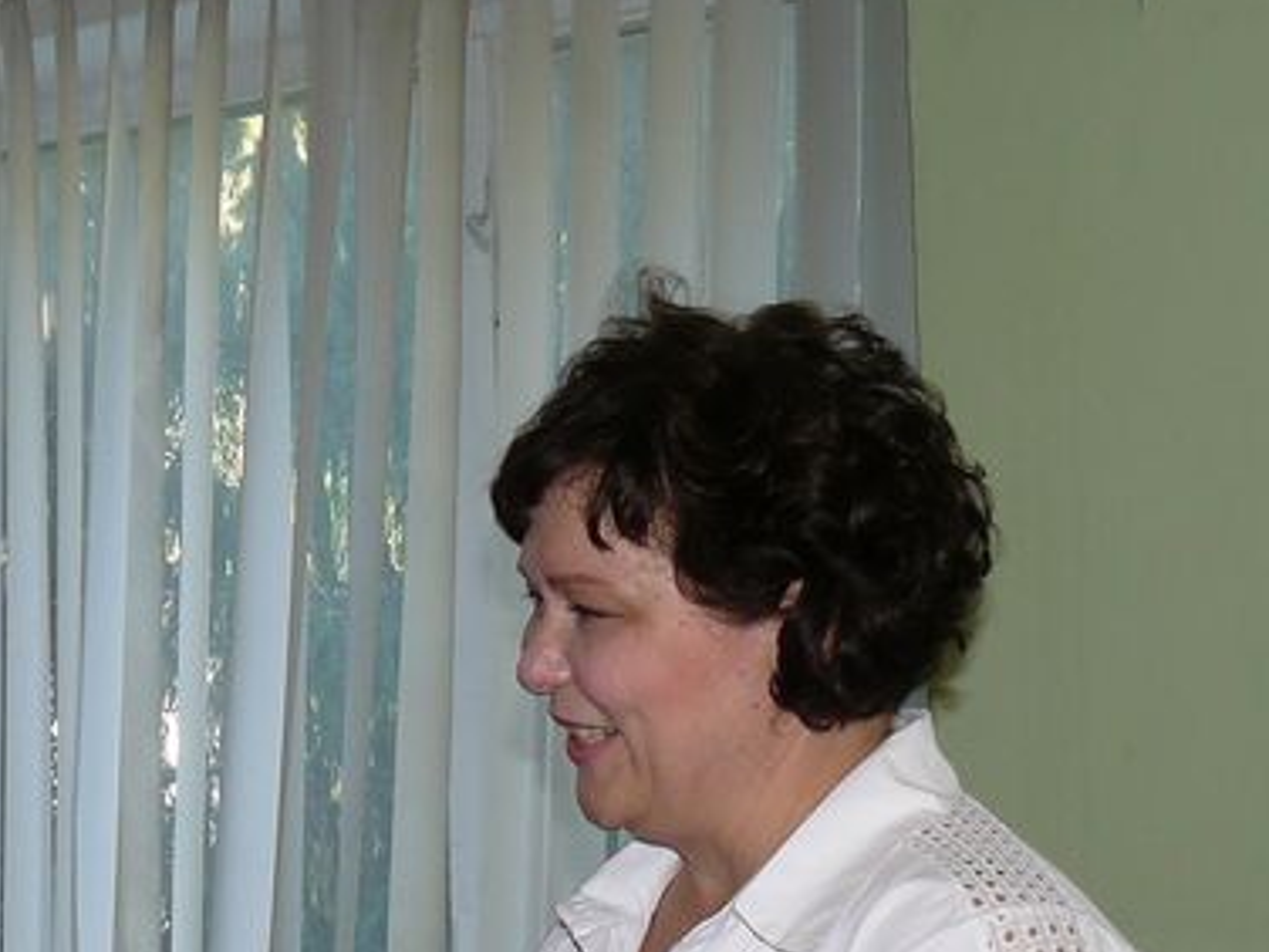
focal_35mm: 91
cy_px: 663
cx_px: -71
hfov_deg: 20.7
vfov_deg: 16.2
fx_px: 3336
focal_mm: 6.4
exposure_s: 1/40
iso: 100
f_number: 2.8
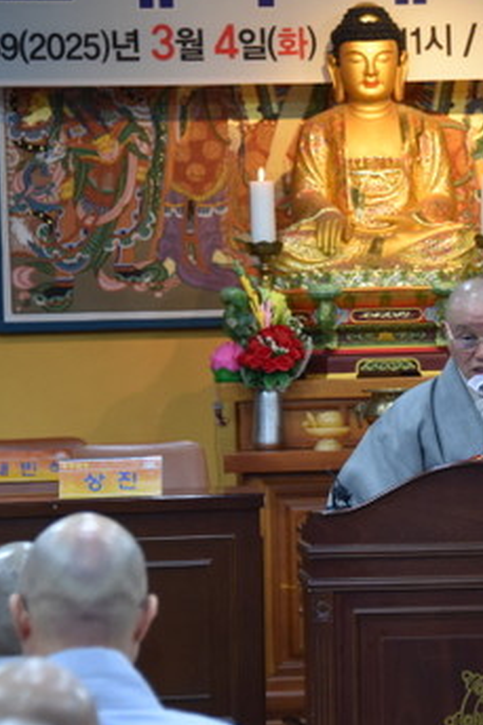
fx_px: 4291
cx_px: 460
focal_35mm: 213
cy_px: 308
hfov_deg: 6.4
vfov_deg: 9.7
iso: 1400
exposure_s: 1/60
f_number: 5.6
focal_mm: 122
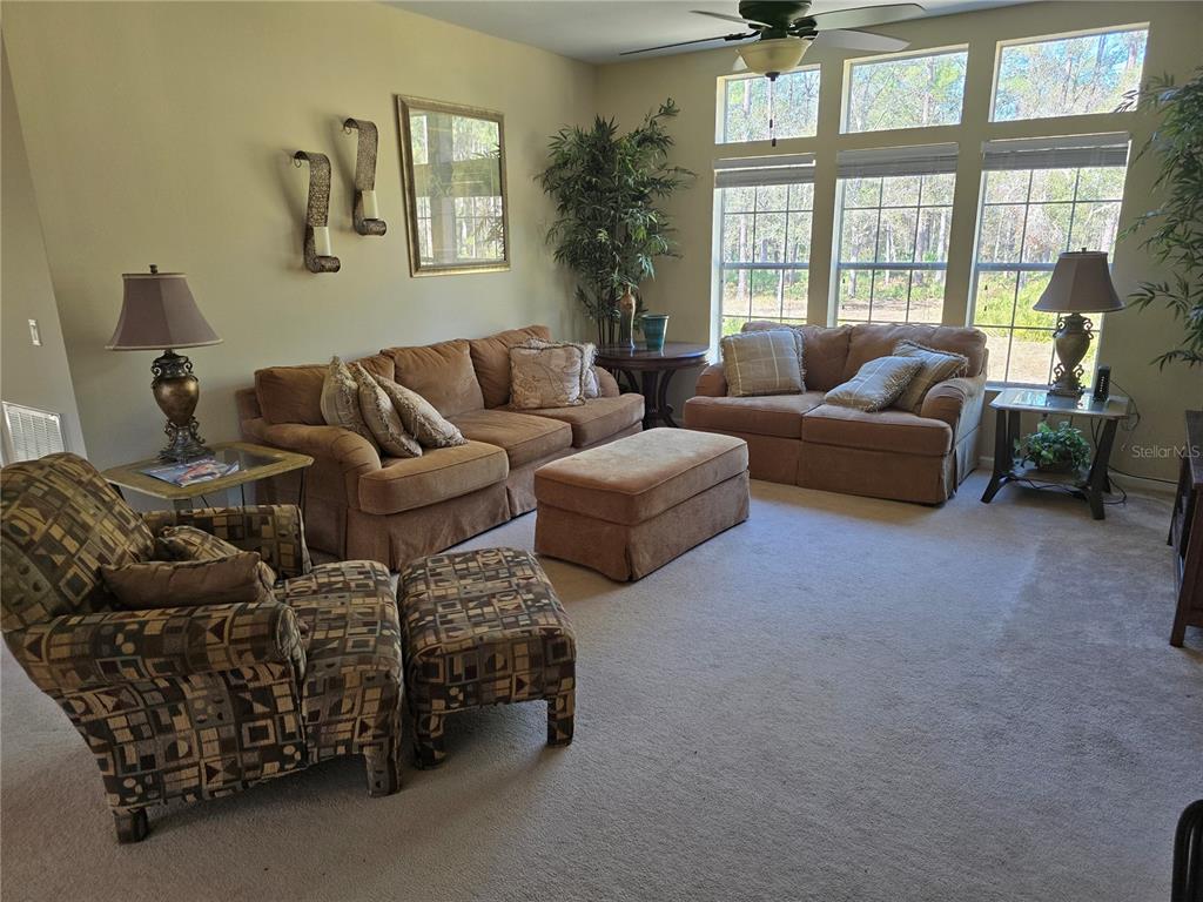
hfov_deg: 73.9
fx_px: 799
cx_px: 602
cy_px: 451
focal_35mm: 23
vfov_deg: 58.9
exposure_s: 1/180
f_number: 1.7
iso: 200
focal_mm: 6.3
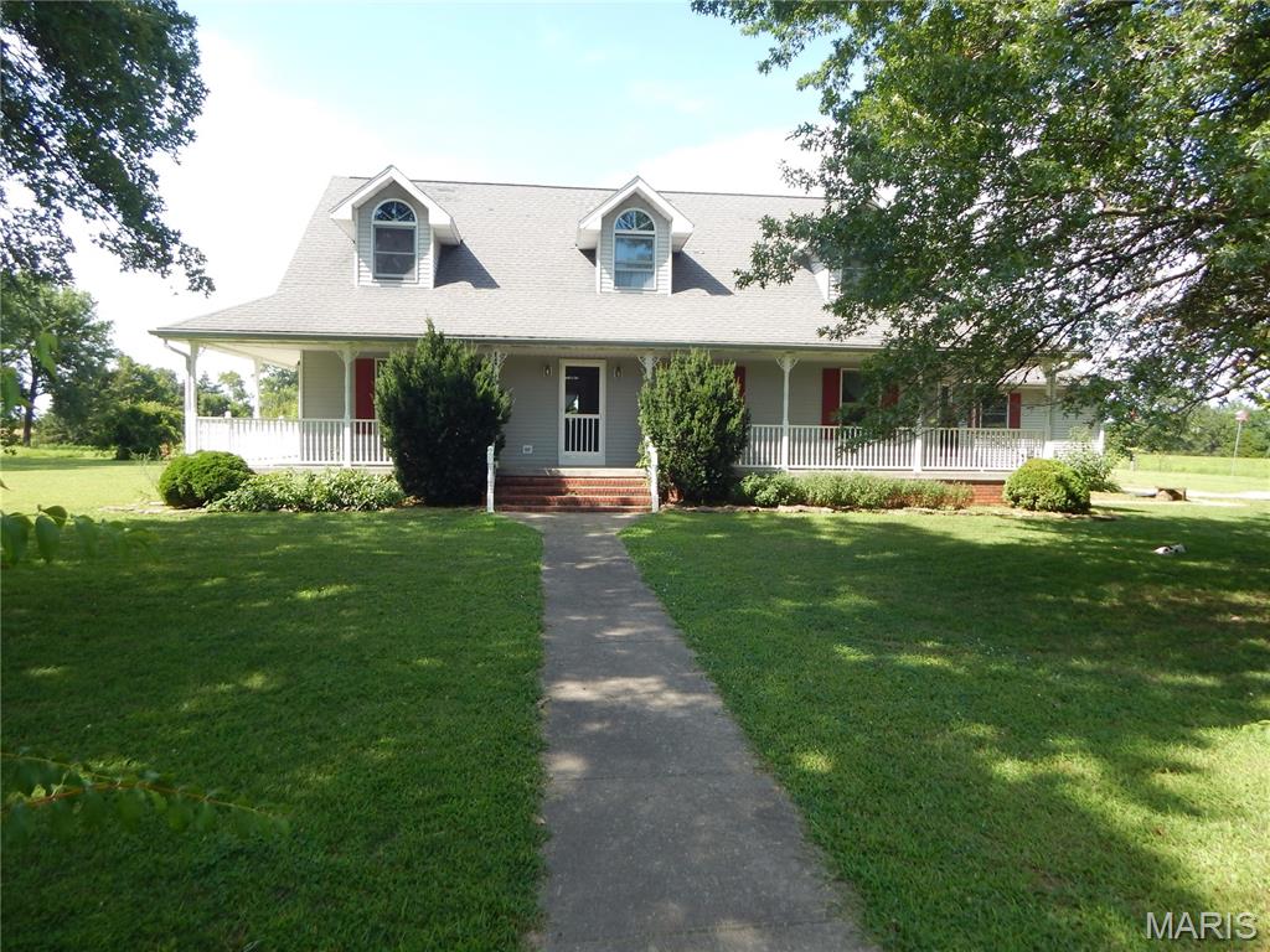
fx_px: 807
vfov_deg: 61.1
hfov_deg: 76.4
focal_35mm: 22
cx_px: 635
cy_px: 476
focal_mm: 4
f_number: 3
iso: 125
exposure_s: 1/500
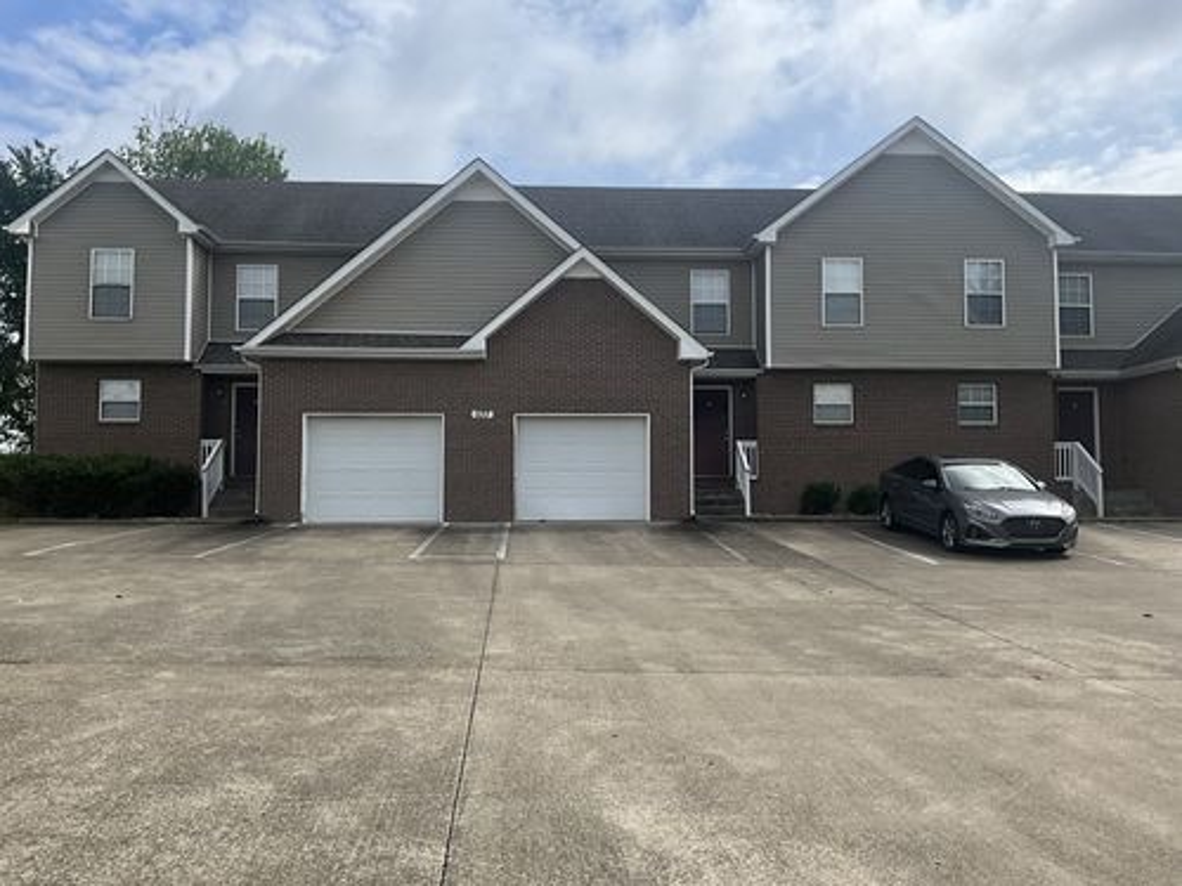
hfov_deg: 61.7
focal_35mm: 29
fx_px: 990
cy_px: 443
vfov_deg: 48.2
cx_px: 591
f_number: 1.8
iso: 25
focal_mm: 3
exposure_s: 1/2320
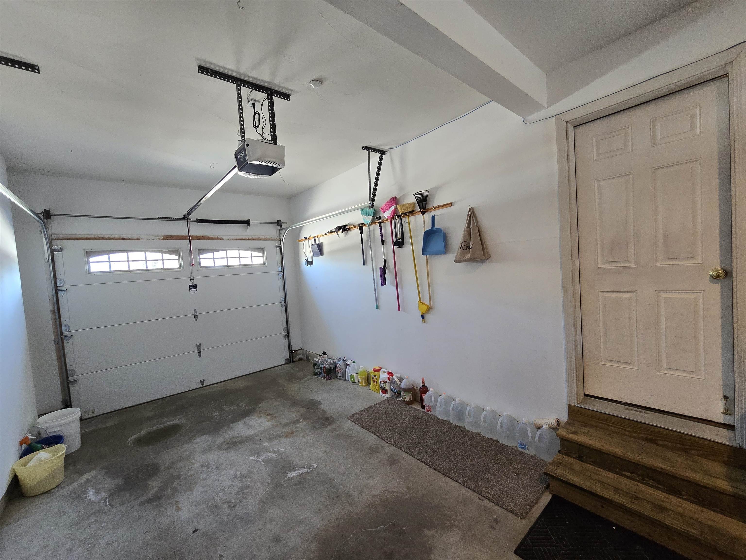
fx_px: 280
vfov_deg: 89.9
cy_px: 280
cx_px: 373
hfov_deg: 106.2
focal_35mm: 13
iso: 400
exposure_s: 1/60
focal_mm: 2.2
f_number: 2.2
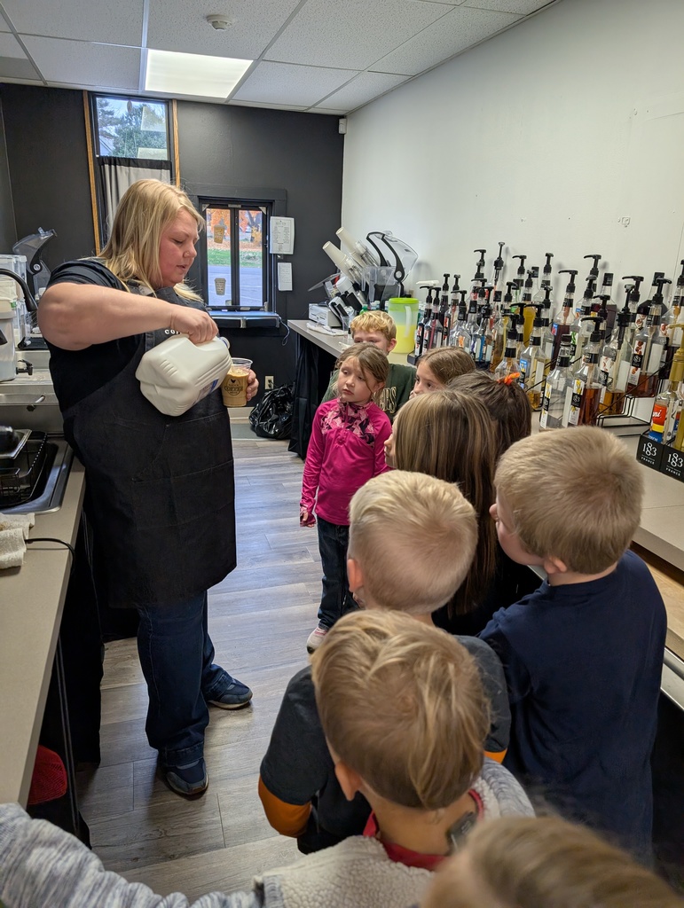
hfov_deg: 56.9
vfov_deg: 71.5
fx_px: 631
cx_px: 342
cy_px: 454
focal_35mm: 24
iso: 18
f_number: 1.68
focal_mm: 6.9
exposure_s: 1/177
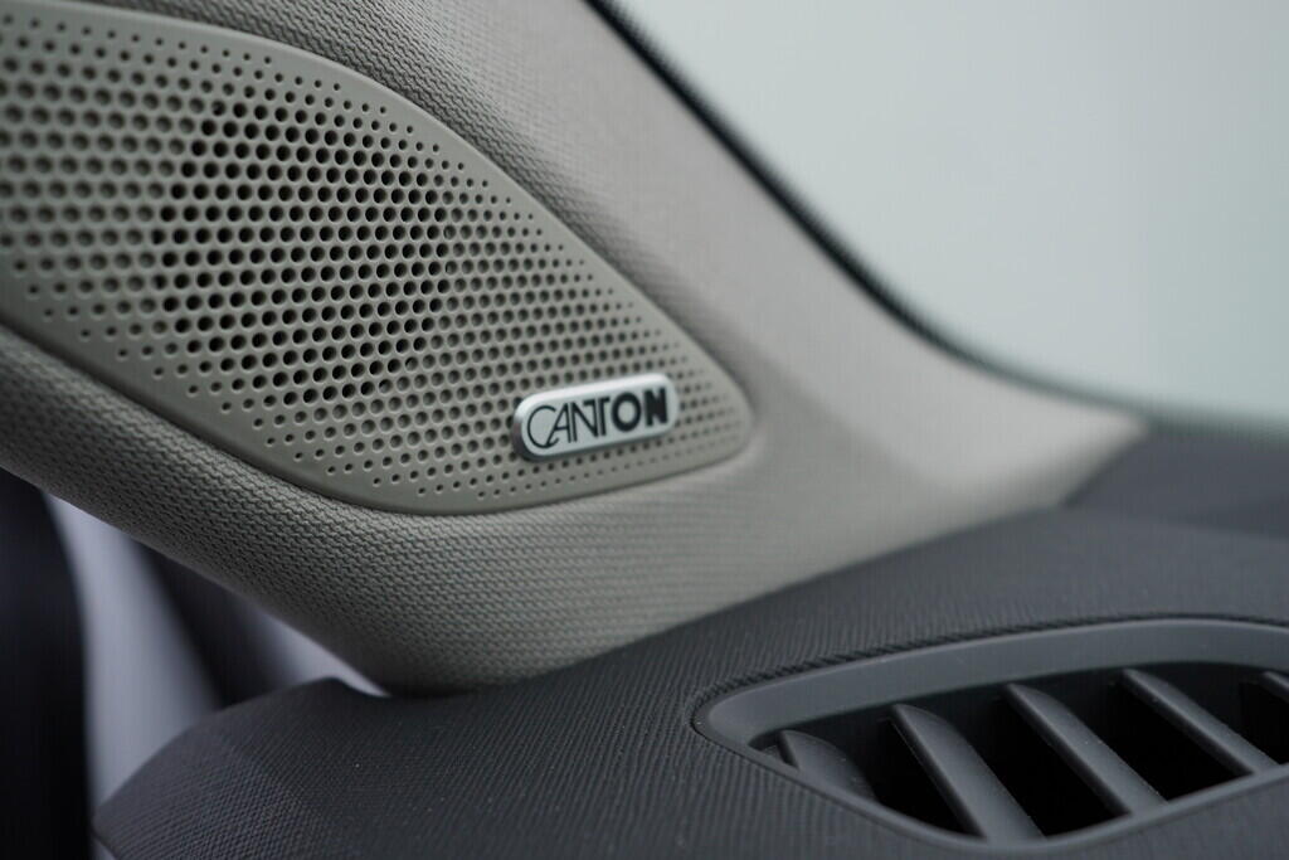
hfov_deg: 53.1
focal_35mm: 36
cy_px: 430
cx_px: 644
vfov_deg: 36.9
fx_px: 1289
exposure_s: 1/80
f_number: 4
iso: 125
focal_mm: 24
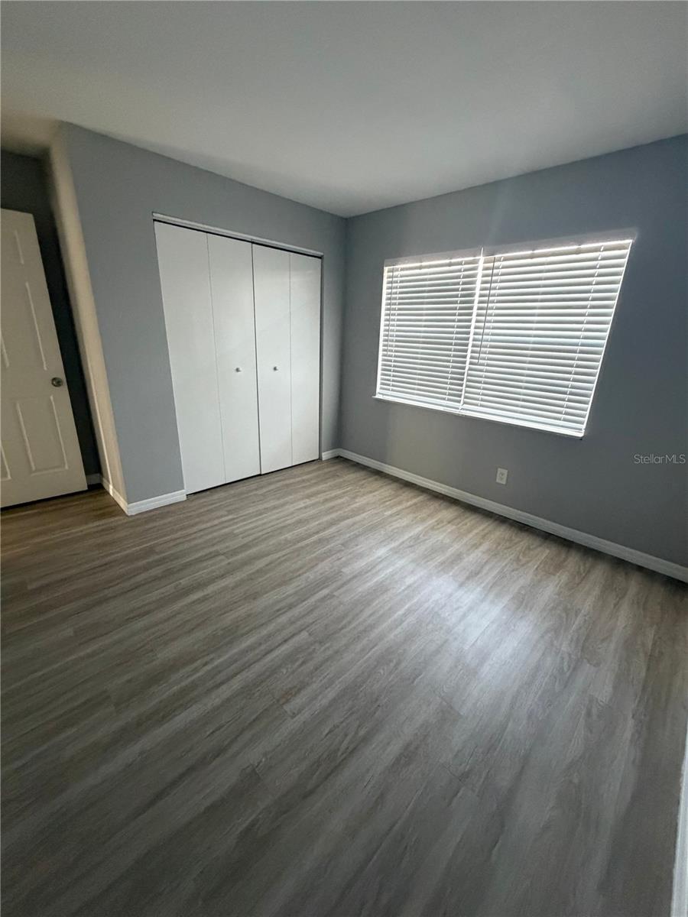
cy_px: 458
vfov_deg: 102.1
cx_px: 344
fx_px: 371
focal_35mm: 14
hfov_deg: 85.7
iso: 640
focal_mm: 2.22
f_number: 2.2
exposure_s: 1/60
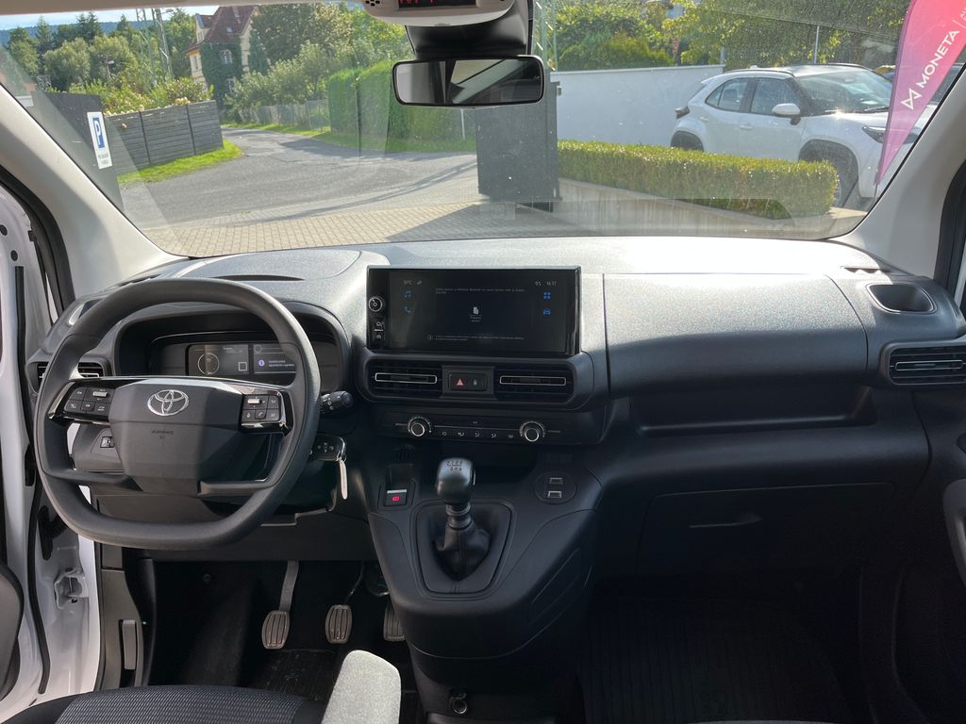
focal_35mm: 26
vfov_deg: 53.1
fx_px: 726
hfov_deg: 67.3
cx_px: 483
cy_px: 362
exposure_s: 1/657
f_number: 1.6
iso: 50
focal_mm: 5.1
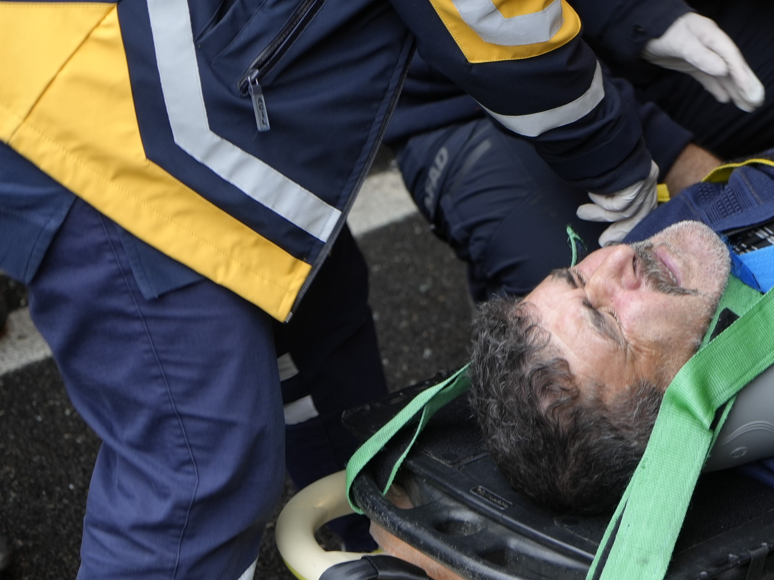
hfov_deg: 17.4
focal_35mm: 112
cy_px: 232
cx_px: 623
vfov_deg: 13.2
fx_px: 2504
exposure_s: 1/200
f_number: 4
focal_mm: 57
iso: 400
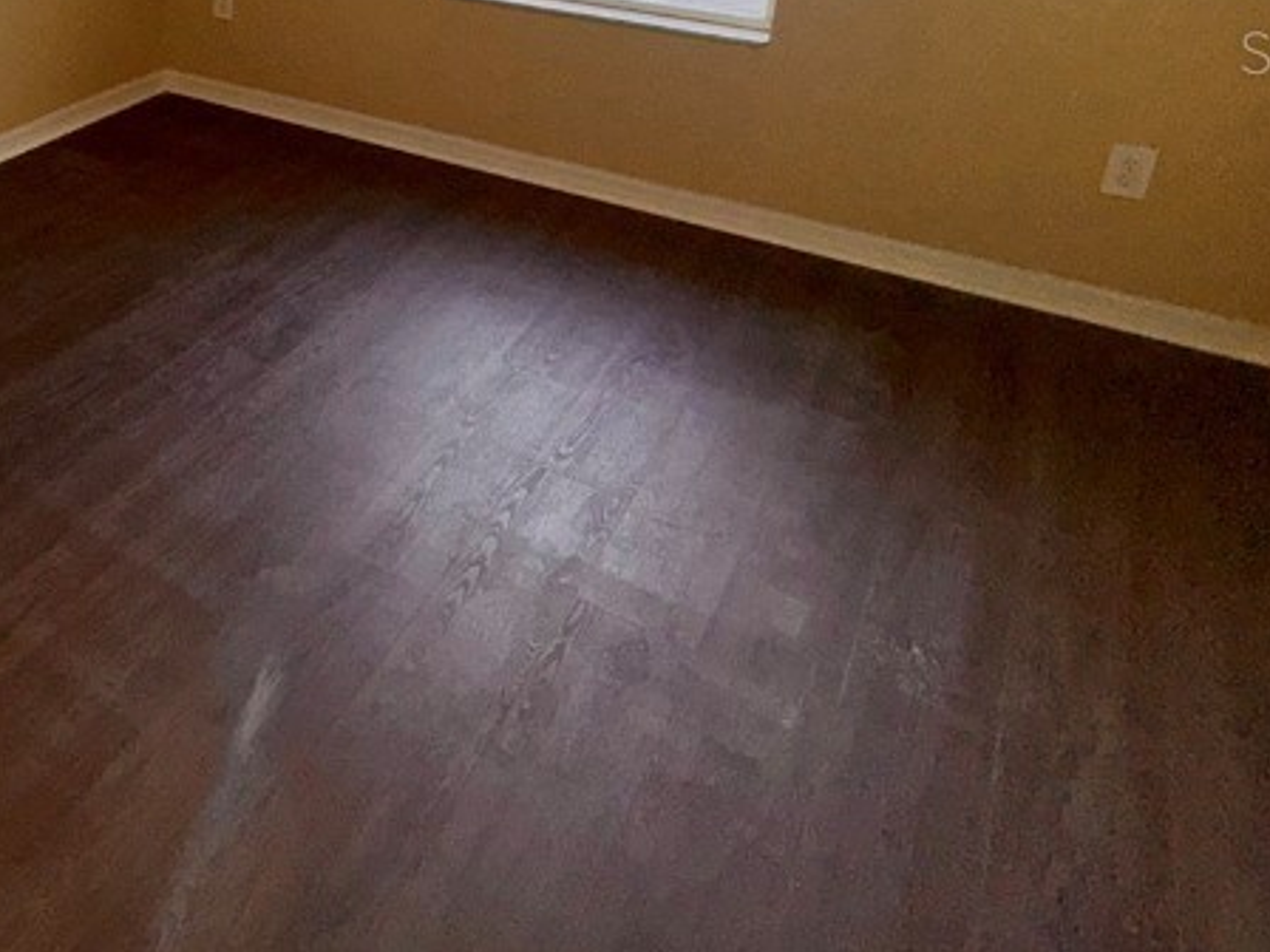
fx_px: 1174
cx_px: 57
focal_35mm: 32
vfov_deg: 40.0
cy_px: 51
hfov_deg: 48.7
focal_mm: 2.22
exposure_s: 1/122
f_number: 2.2
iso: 32
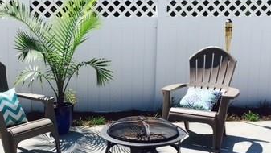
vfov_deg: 20.1
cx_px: 99
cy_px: 81
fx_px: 431
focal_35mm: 60
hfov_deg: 34.7
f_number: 2.2
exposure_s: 1/1261
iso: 25
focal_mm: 4.15
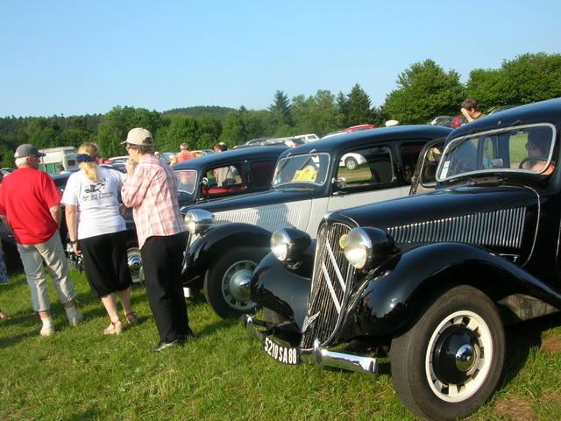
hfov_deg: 52.6
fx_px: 567
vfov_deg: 40.7
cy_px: 210
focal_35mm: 35
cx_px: 280
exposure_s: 1/164
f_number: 5.6
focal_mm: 5.8
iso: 50
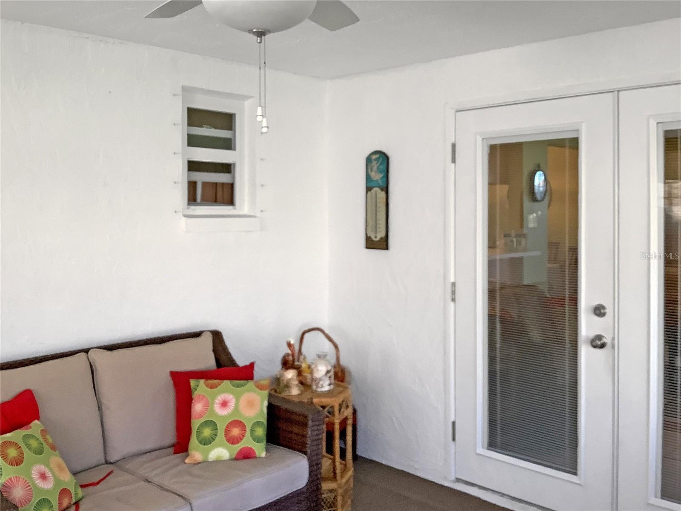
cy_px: 256
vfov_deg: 45.4
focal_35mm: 31
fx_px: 610
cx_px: 340
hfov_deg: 58.4
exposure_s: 1/60
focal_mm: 3.3
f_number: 2.4
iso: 80
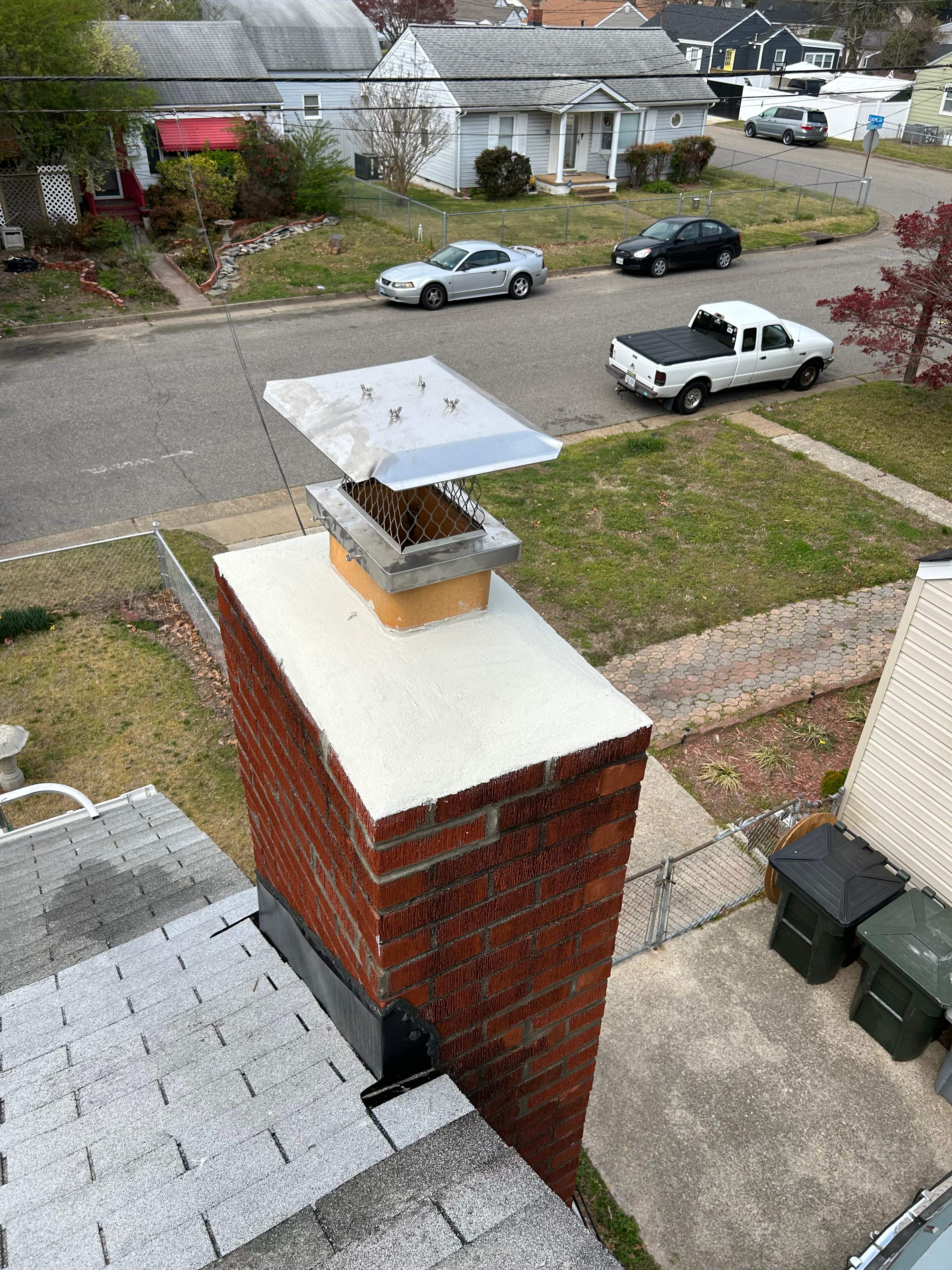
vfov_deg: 67.3
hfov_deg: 53.1
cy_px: 635
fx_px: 953
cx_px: 476
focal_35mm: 26
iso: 50
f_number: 1.5
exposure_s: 1/3571
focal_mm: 5.7
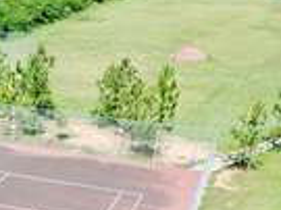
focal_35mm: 77
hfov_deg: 24.2
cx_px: -2
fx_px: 625
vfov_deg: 17.5
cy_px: 299
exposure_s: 1/714
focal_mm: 4.73
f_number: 2.2
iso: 100
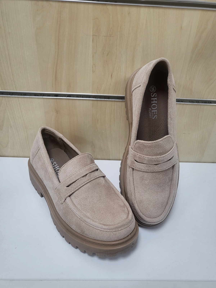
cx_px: 108
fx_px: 216
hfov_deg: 53.1
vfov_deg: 67.3
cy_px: 144
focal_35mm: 26
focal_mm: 4.25
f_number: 1.8
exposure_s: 1/100
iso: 100
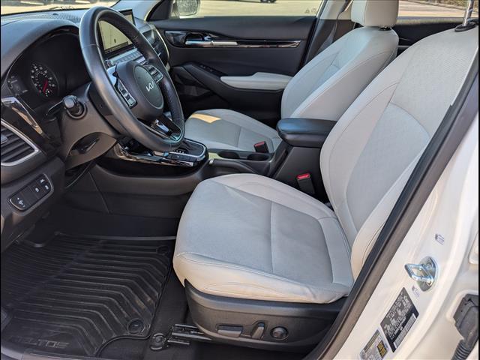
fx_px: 333
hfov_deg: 71.6
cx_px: 240
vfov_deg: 56.8
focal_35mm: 24
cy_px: 180
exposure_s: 1/105
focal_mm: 6.9
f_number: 1.68
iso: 24
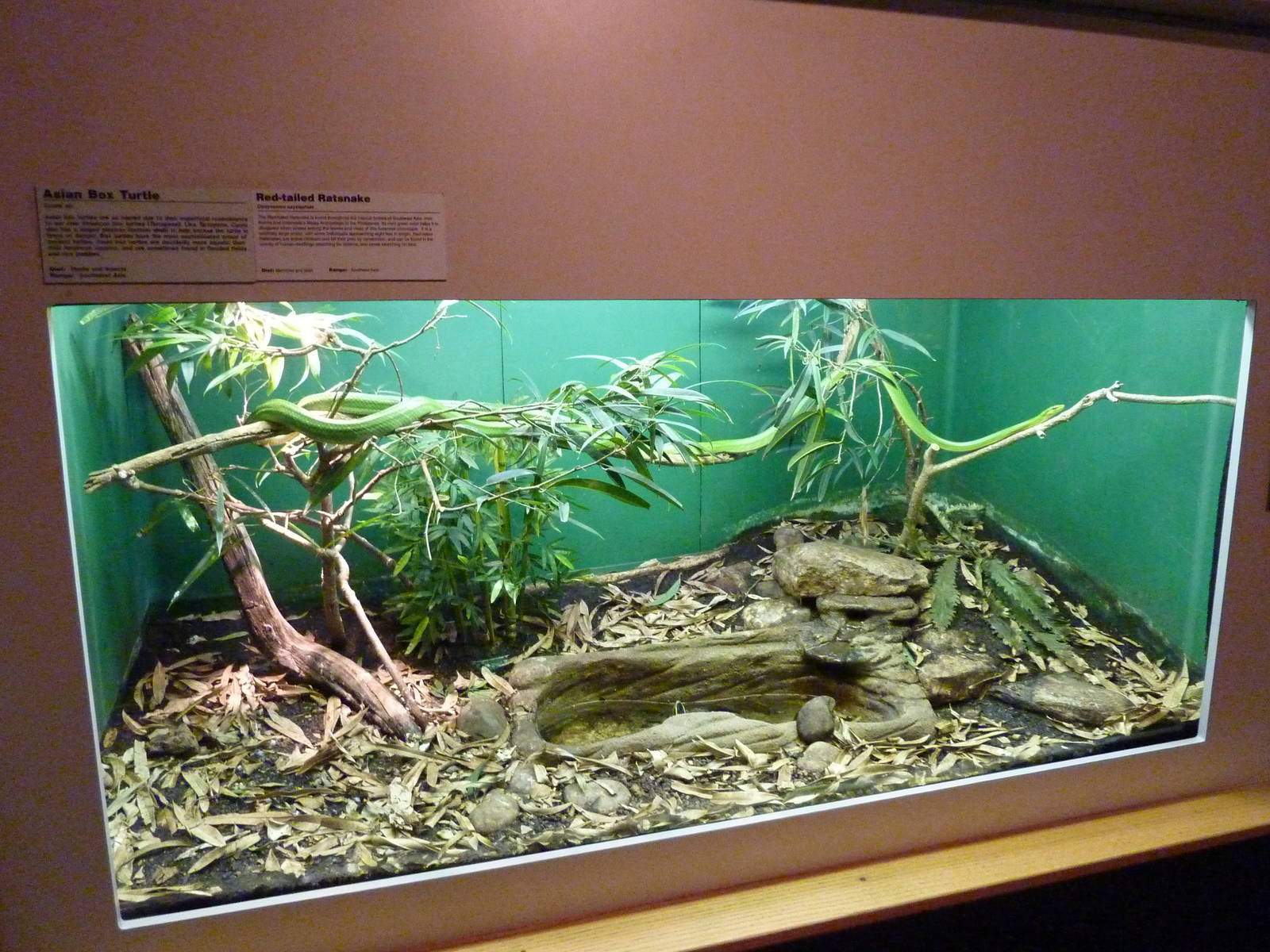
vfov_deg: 54.9
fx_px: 917
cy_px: 476
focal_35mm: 25
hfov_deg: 69.4
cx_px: 635
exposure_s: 1/20
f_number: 3.3
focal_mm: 4.1
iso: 800
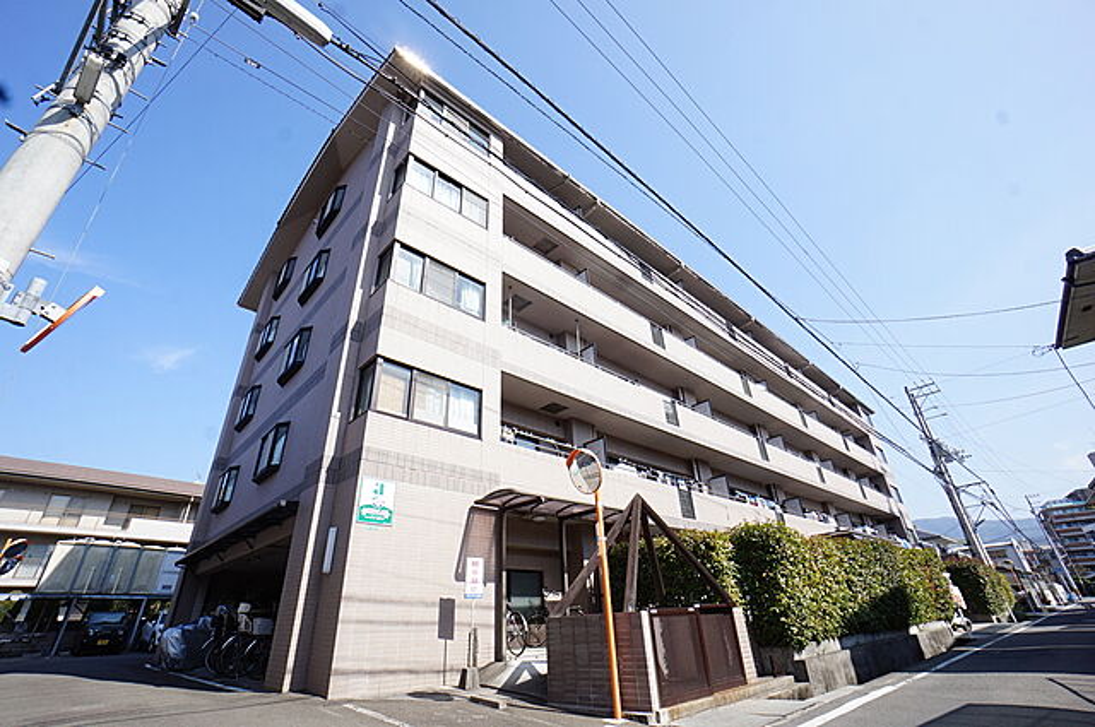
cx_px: 548
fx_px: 456
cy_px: 364
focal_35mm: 15
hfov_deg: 100.5
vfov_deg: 77.2
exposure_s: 1/80
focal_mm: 10
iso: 100
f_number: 11
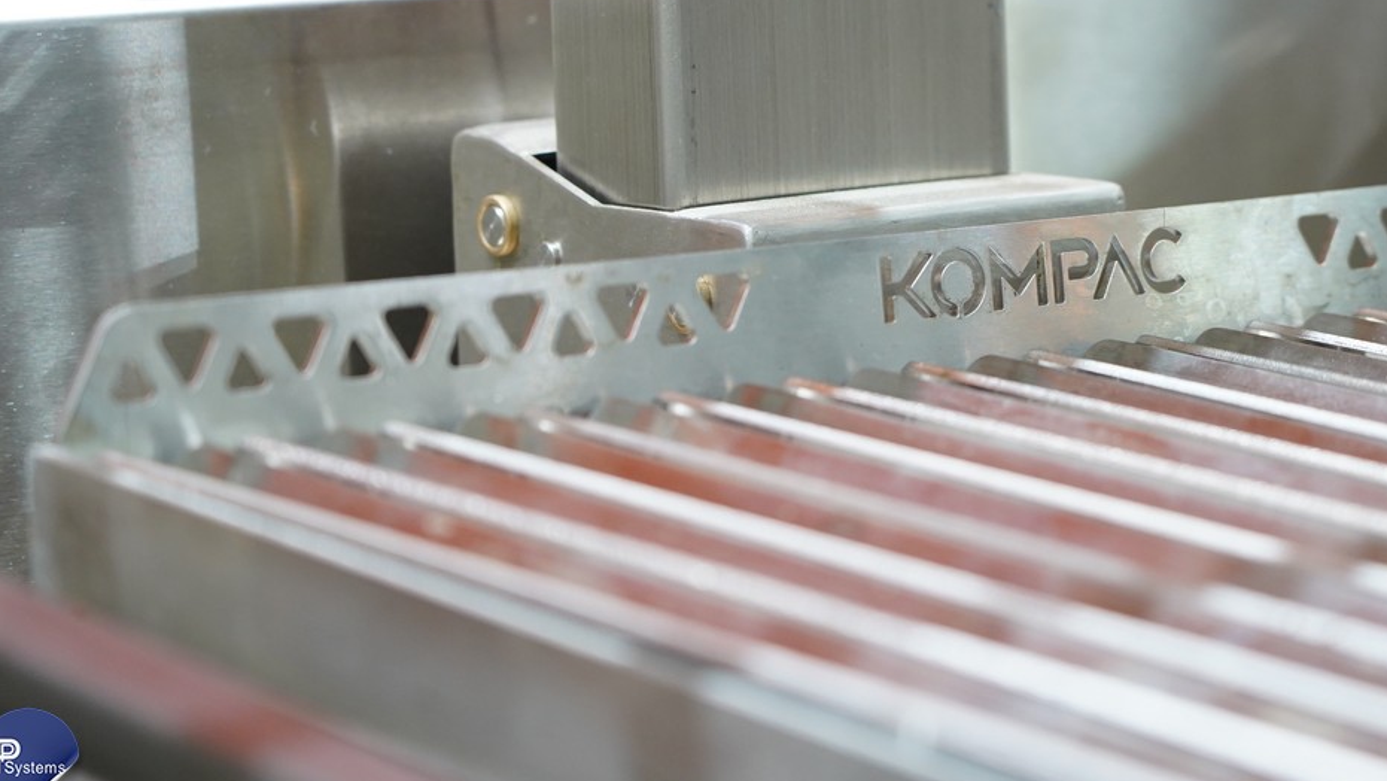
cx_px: 918
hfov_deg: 16.3
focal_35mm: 131
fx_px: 4819
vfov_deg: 9.2
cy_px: 187
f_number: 4
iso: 2500
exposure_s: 1/100
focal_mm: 91
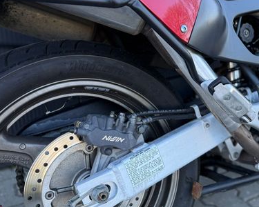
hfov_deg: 44.3
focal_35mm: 40
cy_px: 105
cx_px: 193
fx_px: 307
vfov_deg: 37.3
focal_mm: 6.76
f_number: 1.78
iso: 100
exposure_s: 1/277
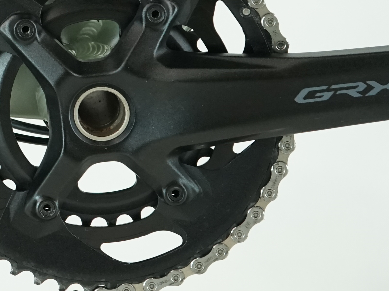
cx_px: -218
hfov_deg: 11.2
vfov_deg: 8.7
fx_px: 1899
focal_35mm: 169
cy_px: -45
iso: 1600
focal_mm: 47
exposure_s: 1/200
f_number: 5.6
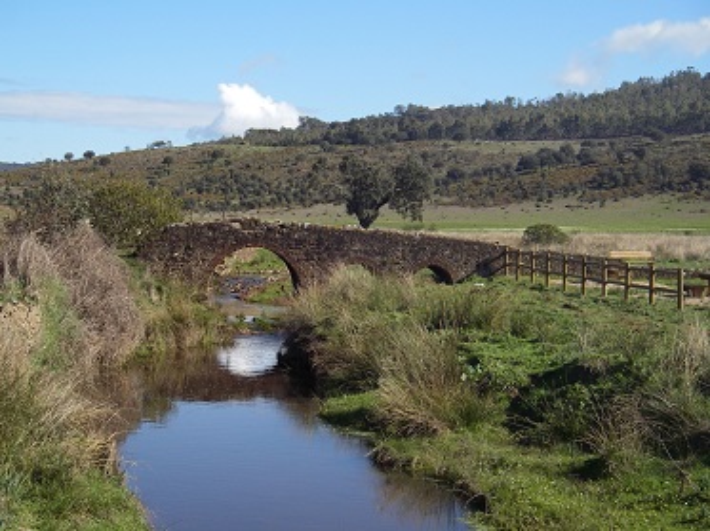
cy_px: 266
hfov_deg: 27.1
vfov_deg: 20.4
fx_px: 1475
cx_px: 355
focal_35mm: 72
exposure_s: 1/160
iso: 80
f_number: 7.6
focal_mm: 11.9
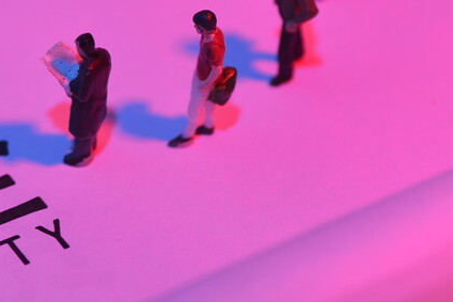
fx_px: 3210
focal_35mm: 255
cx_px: -109
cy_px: 103
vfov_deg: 5.4
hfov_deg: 8.0
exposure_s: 1/160
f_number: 6.3
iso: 200
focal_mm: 90
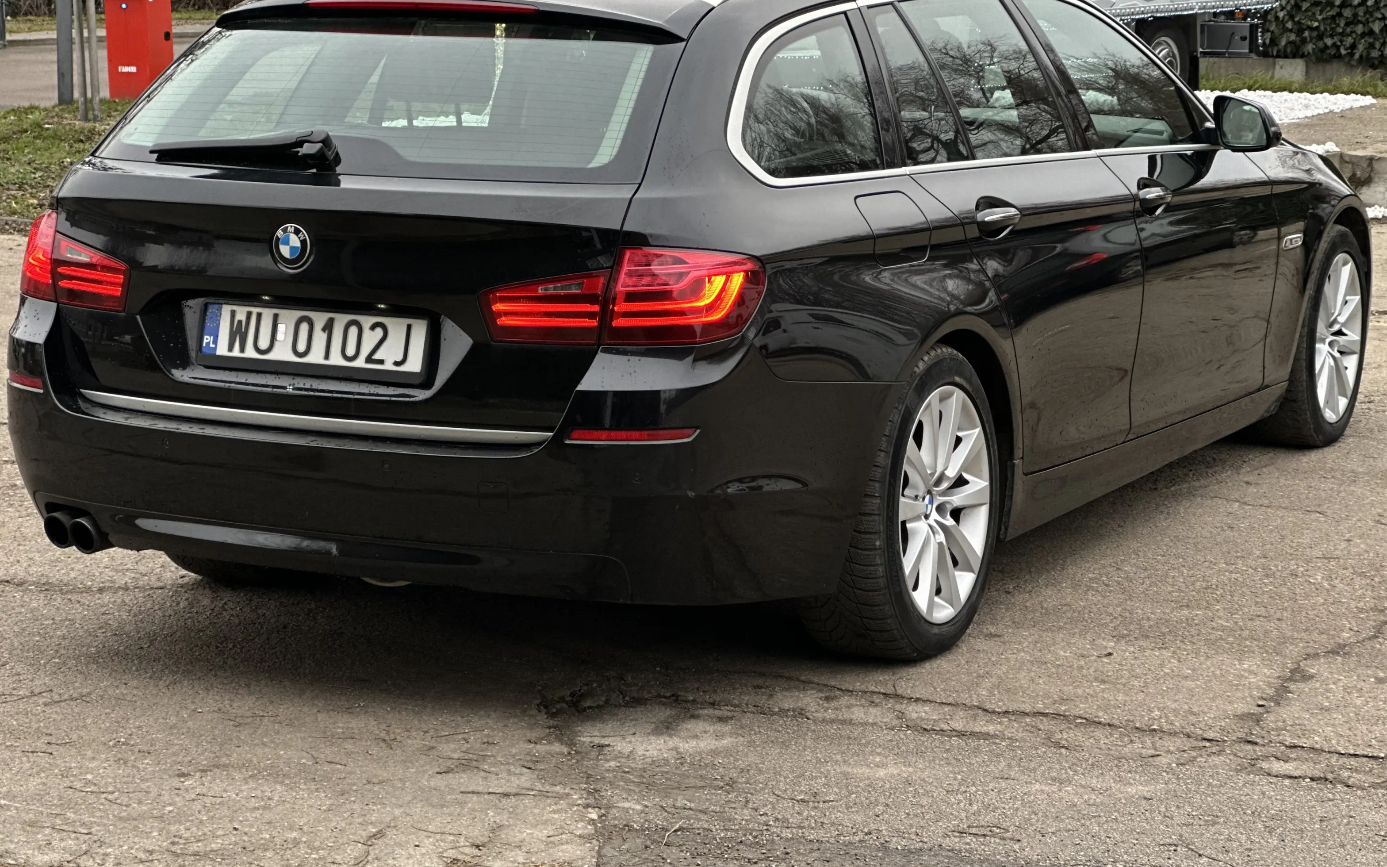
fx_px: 3100
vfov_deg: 15.9
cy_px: 427
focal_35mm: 82
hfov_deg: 25.2
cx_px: 692
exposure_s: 1/121
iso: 125
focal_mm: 9
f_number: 2.8
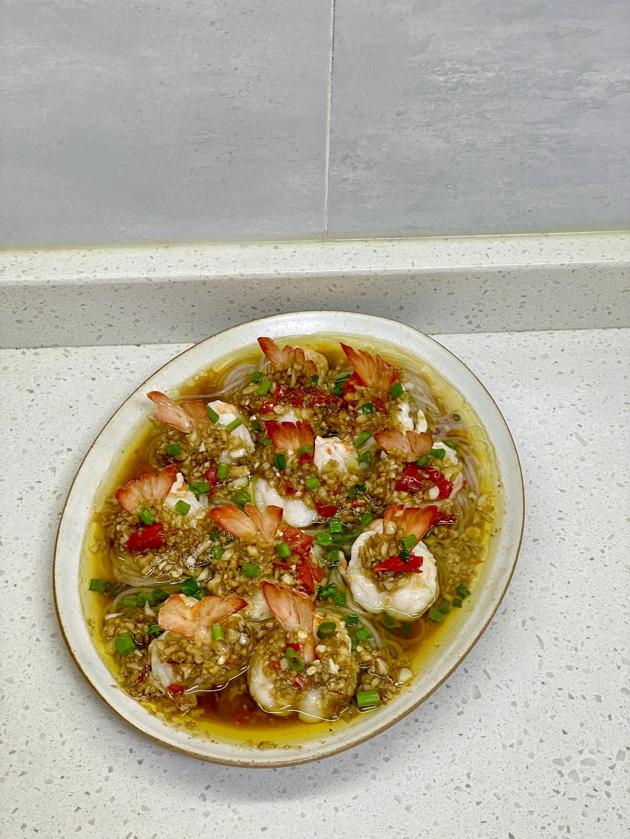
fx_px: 1262
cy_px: 420
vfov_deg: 36.8
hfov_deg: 28.0
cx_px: 315
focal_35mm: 52
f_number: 2
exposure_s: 1/117
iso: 200
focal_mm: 6
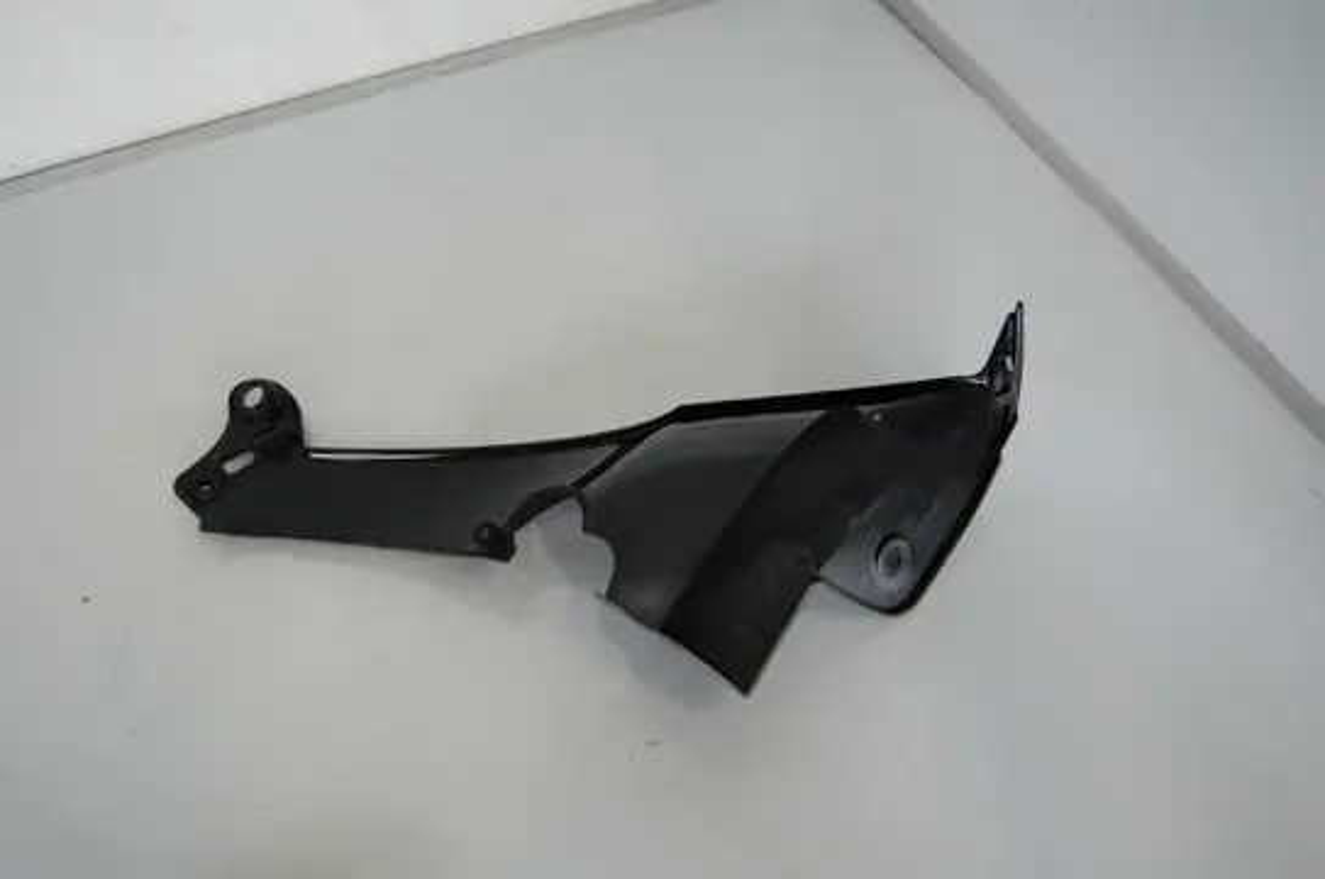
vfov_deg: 43.5
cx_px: 662
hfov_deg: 62.0
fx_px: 1102
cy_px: 440
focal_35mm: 30
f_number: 4.5
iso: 400
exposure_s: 1/80
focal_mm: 20
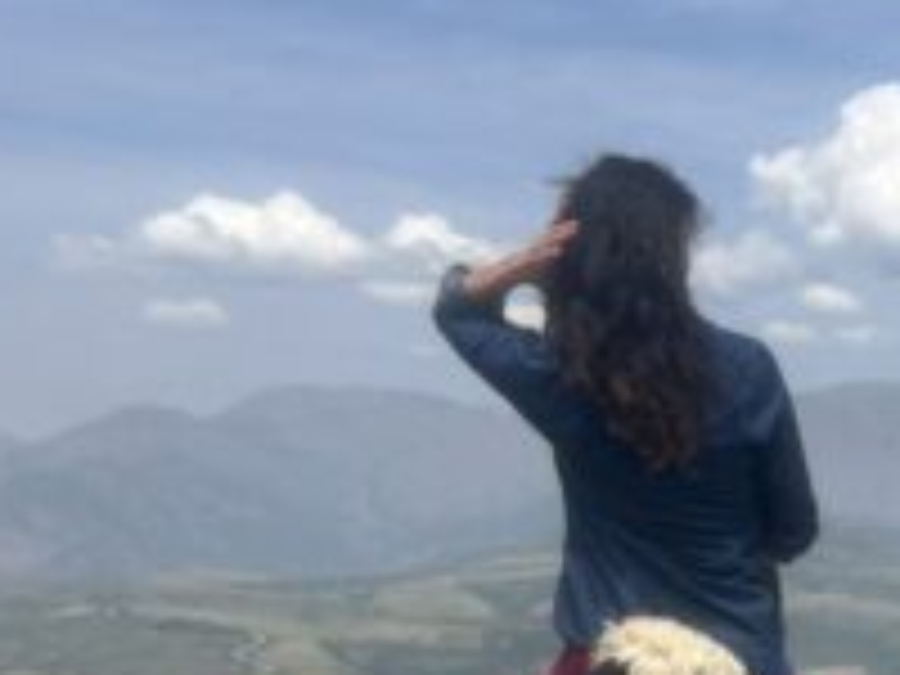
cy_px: 814
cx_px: 1004
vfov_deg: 17.9
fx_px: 2028
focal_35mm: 78
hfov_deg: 23.4
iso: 50
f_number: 1.5
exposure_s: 1/5882
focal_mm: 5.7
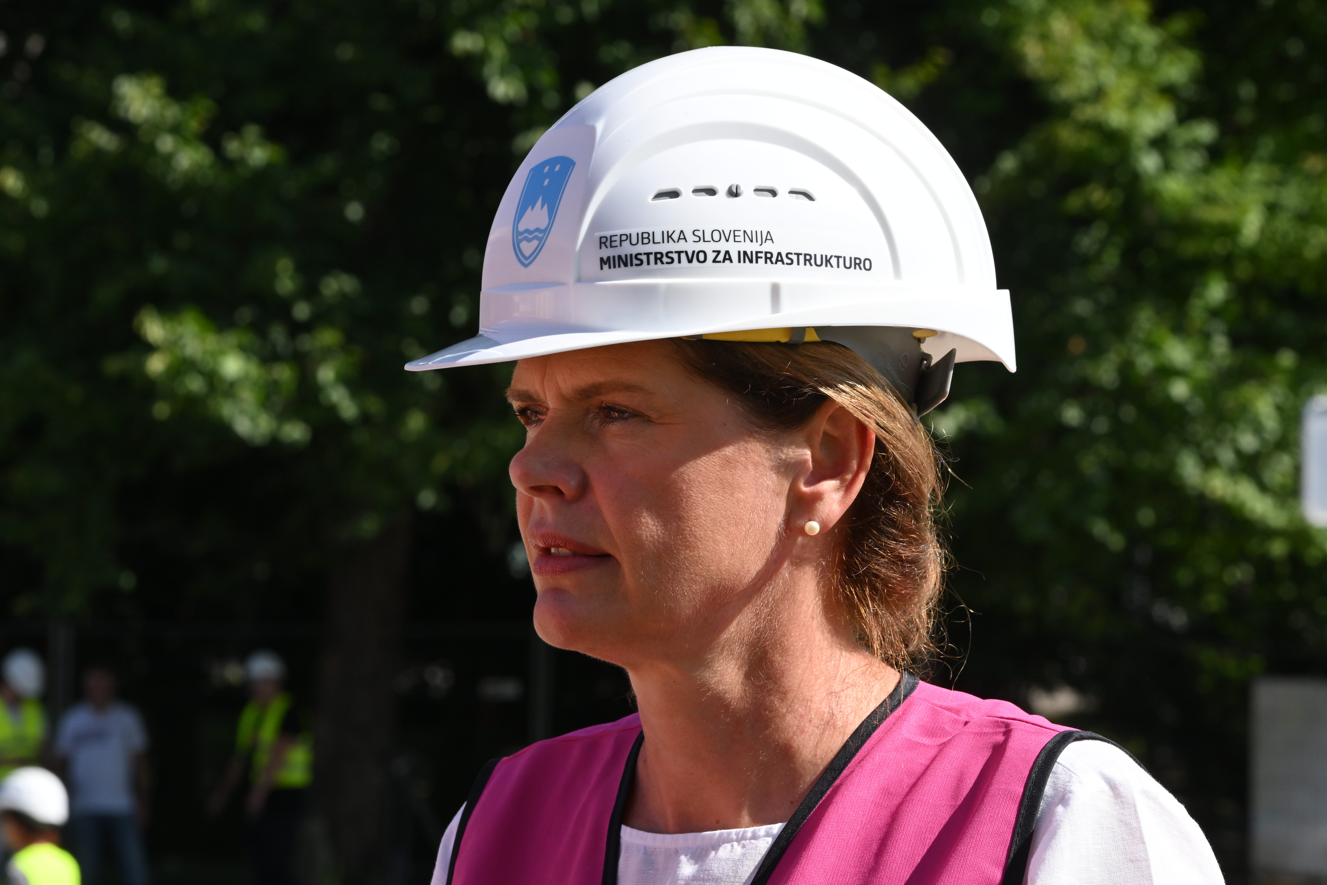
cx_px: 664
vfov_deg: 10.2
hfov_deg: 15.2
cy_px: 442
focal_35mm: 135
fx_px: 4976
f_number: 14
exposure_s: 1/500
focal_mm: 135
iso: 640
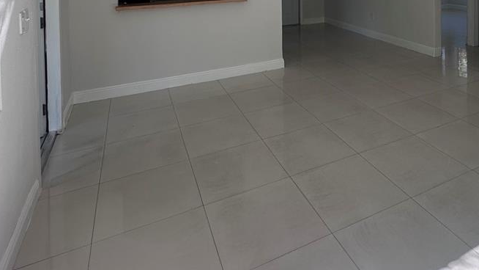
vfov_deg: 34.9
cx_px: 322
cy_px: -35
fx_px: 356
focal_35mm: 28
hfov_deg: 66.0
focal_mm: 2.22
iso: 40
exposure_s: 1/125
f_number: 2.2
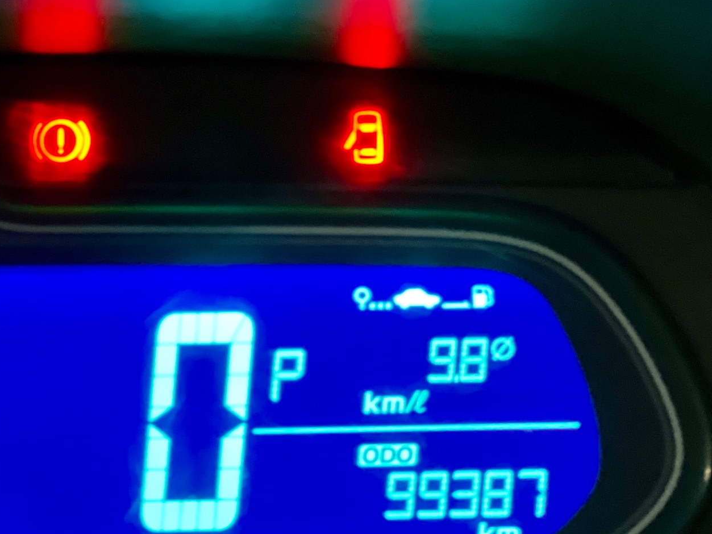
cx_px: 191
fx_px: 2427
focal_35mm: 118
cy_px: 344
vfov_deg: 12.5
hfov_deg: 16.6
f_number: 2.8
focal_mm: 9
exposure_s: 1/15
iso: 640
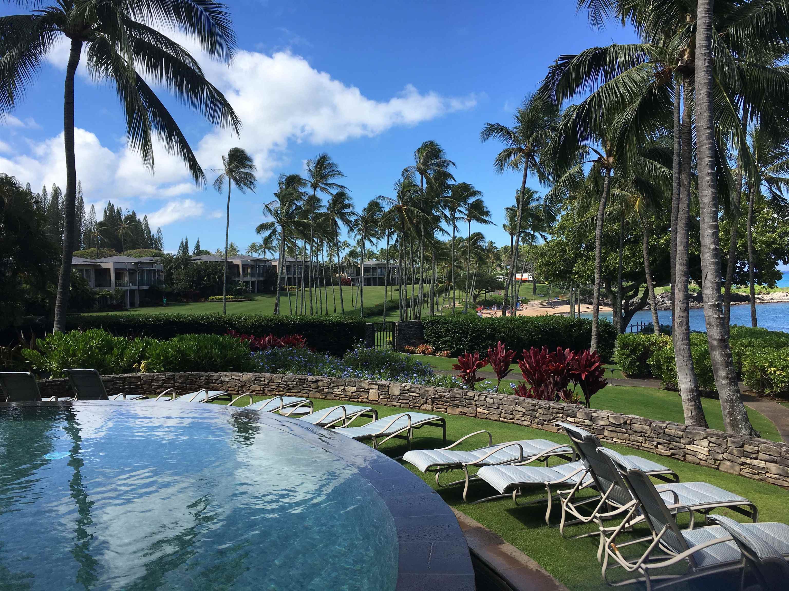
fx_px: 661
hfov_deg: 61.7
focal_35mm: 29
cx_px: 394
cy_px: 296
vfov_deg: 48.2
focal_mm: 4.15
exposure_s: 1/1221
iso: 25
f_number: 2.2
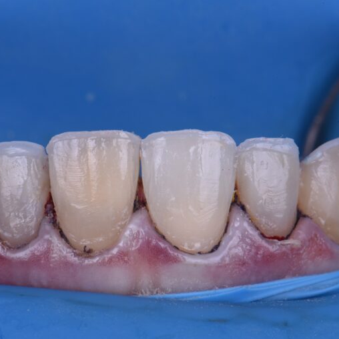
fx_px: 1496
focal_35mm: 135
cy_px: 171
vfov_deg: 12.9
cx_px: 165
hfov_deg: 12.9
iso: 200
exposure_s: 1/200
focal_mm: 105
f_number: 32
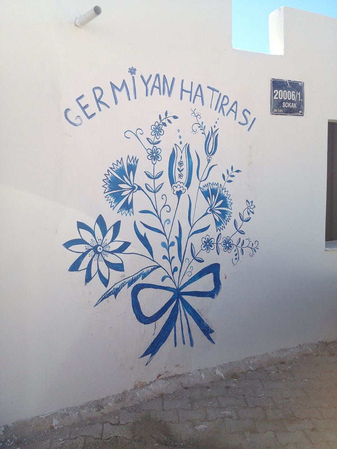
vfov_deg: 52.6
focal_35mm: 35
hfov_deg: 40.7
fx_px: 454
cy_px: 224
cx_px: 168
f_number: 2.4
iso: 50
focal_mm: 4.28
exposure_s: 1/1104
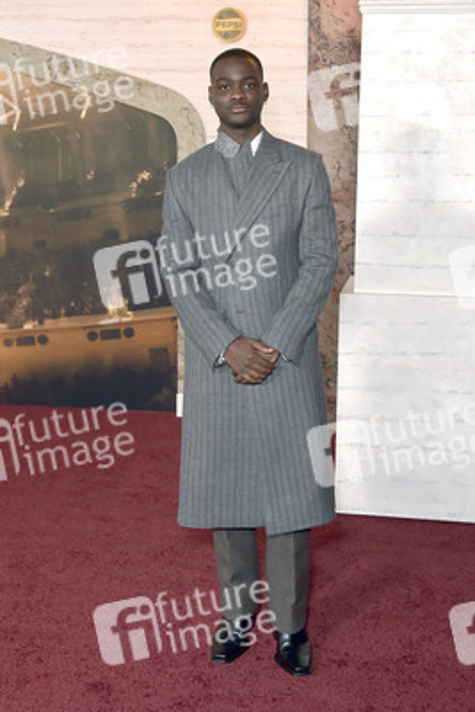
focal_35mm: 44
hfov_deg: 30.5
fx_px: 870
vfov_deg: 44.5
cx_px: 238
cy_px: 356
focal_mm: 44
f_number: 5.6
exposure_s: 1/250
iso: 1000
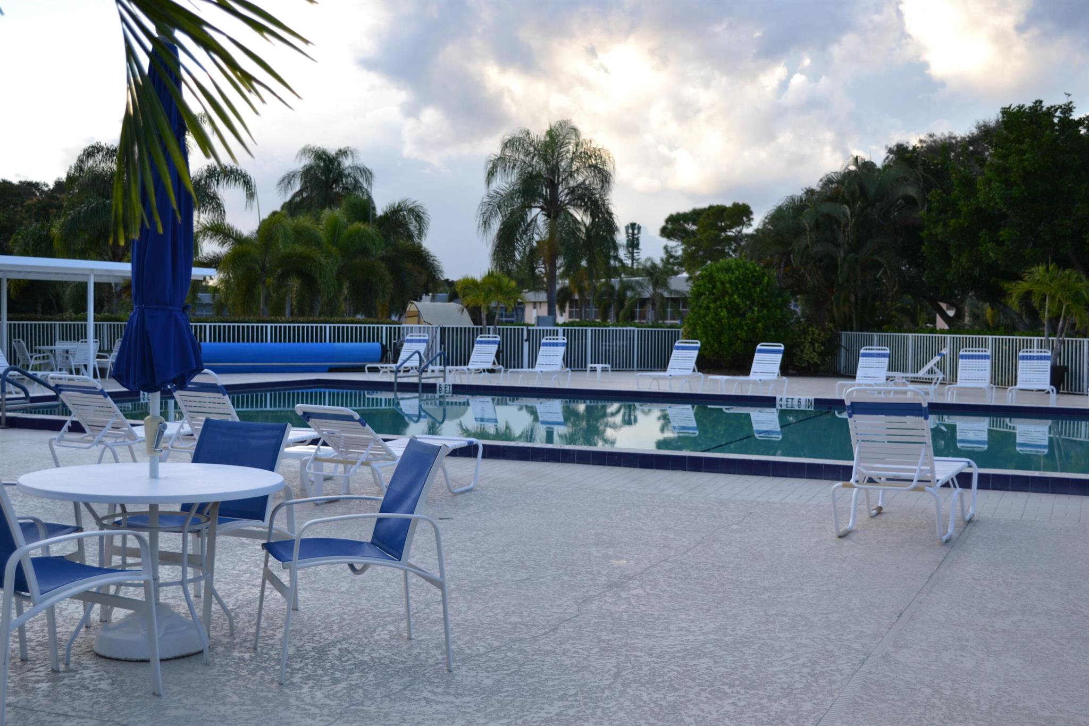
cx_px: 544
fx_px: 1316
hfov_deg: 45.0
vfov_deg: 30.8
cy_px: 363
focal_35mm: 44
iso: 160
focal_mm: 29
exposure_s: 1/125
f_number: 5.6
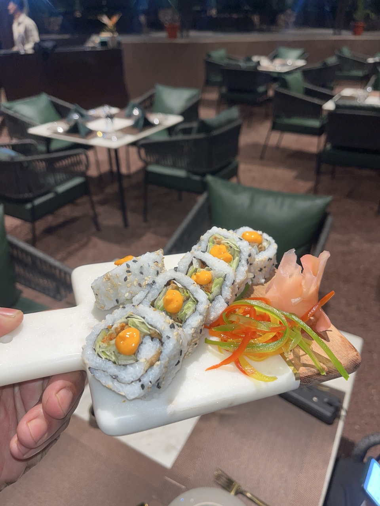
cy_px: 253
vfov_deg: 67.3
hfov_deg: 53.1
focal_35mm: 26
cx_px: 190
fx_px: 381
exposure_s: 1/14
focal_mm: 5.1
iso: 32
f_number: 1.6
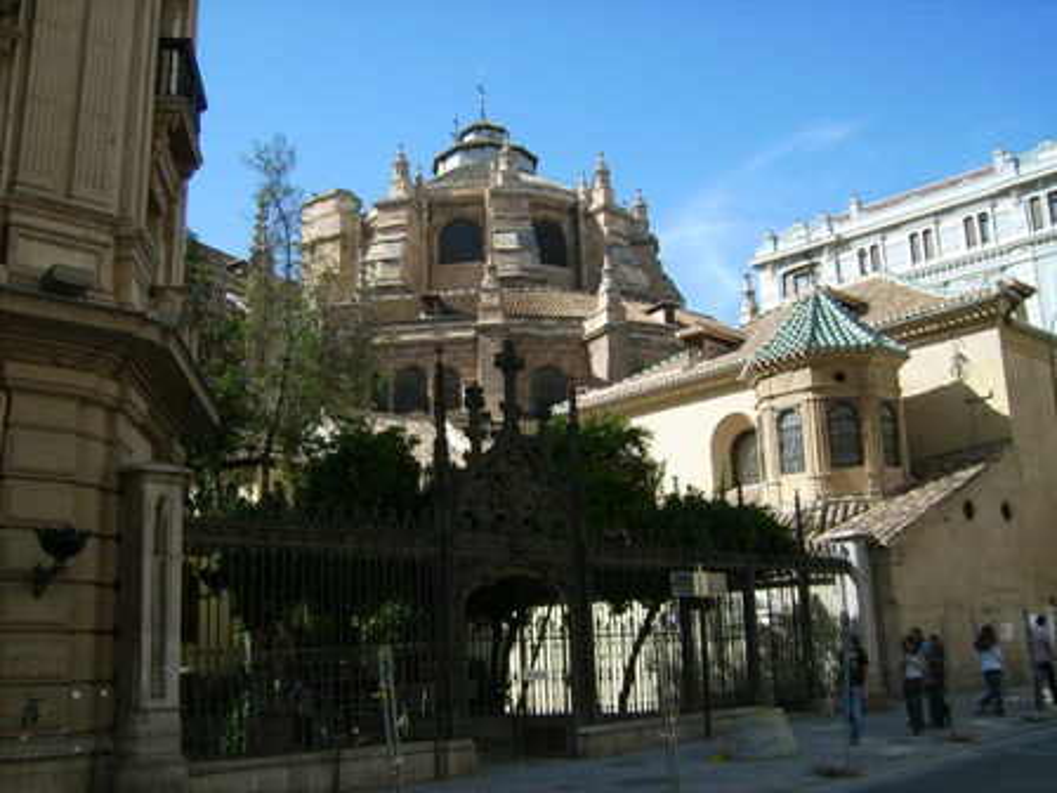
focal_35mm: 35
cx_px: 528
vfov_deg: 40.7
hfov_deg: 52.6
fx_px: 1069
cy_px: 396
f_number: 5.8
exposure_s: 1/272
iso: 50
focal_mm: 5.95
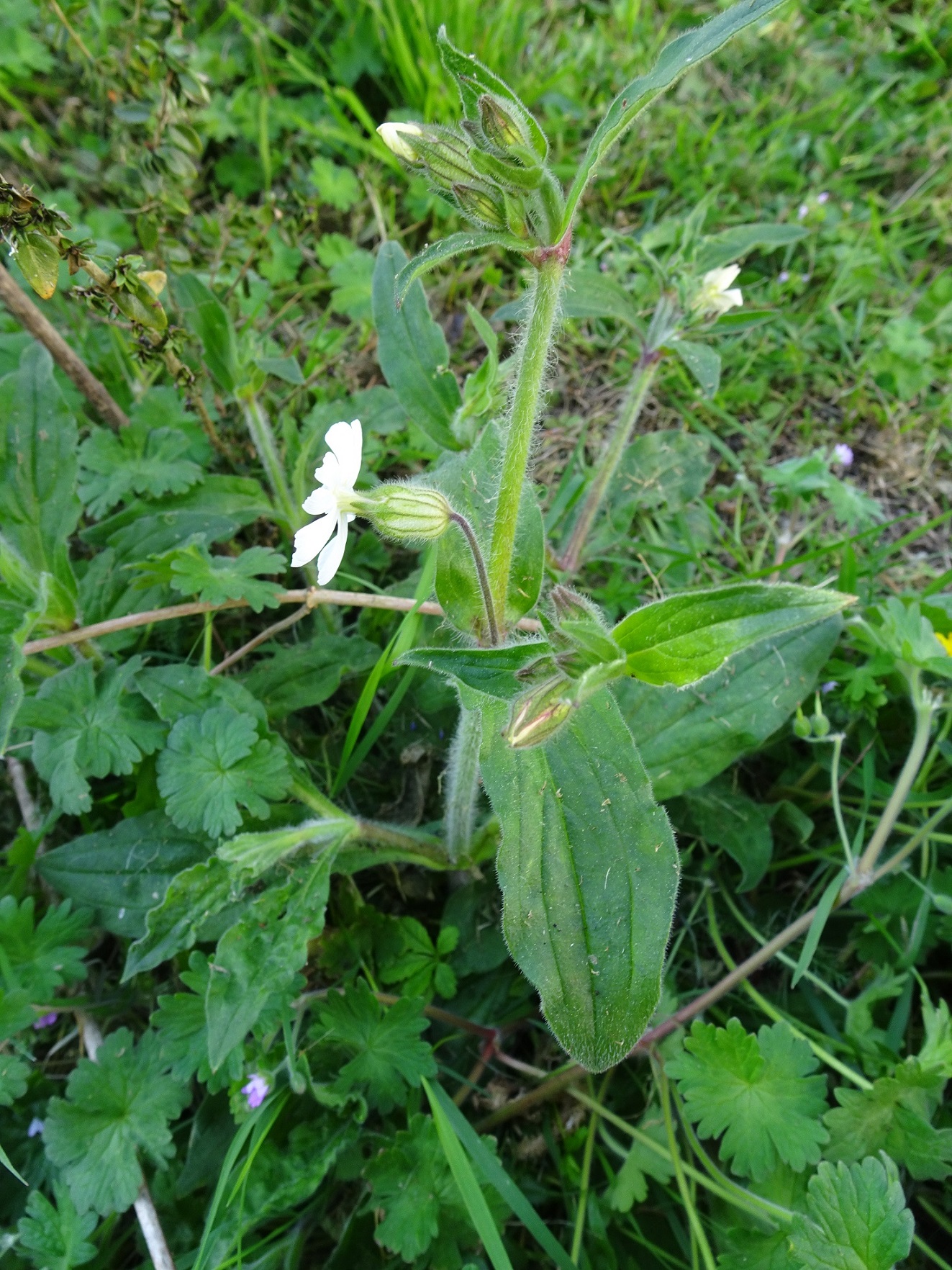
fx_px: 880
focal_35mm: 24
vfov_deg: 71.6
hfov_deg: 56.8
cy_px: 635
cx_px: 476
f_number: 3.5
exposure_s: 1/100
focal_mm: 4.1
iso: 80
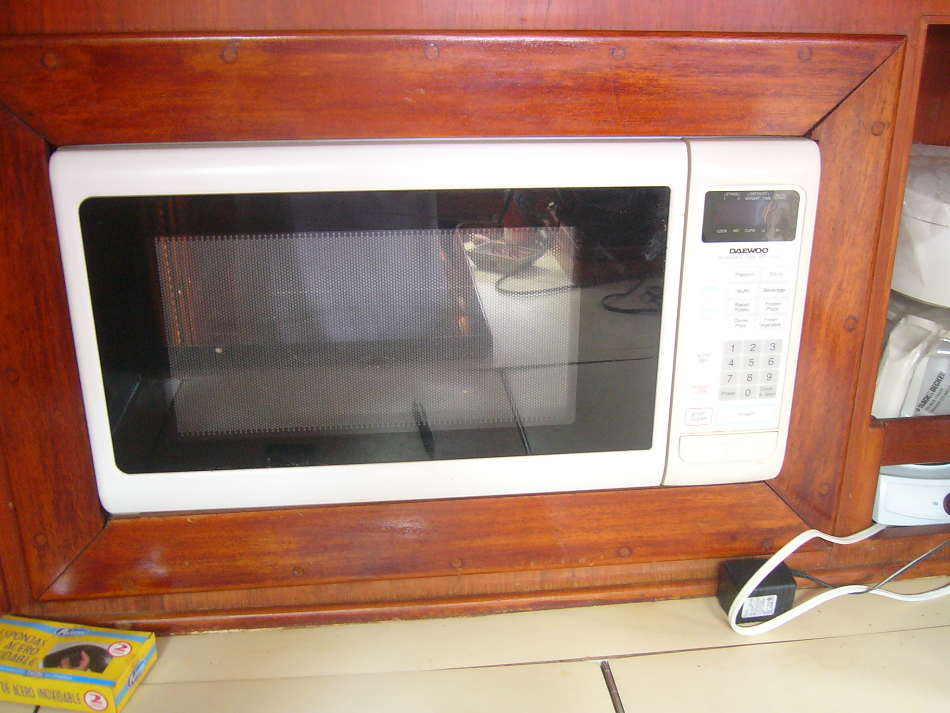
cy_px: 356
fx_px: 961
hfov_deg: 52.6
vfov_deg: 40.7
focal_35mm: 35
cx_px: 475
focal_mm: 5.8
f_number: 2.8
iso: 200
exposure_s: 1/10
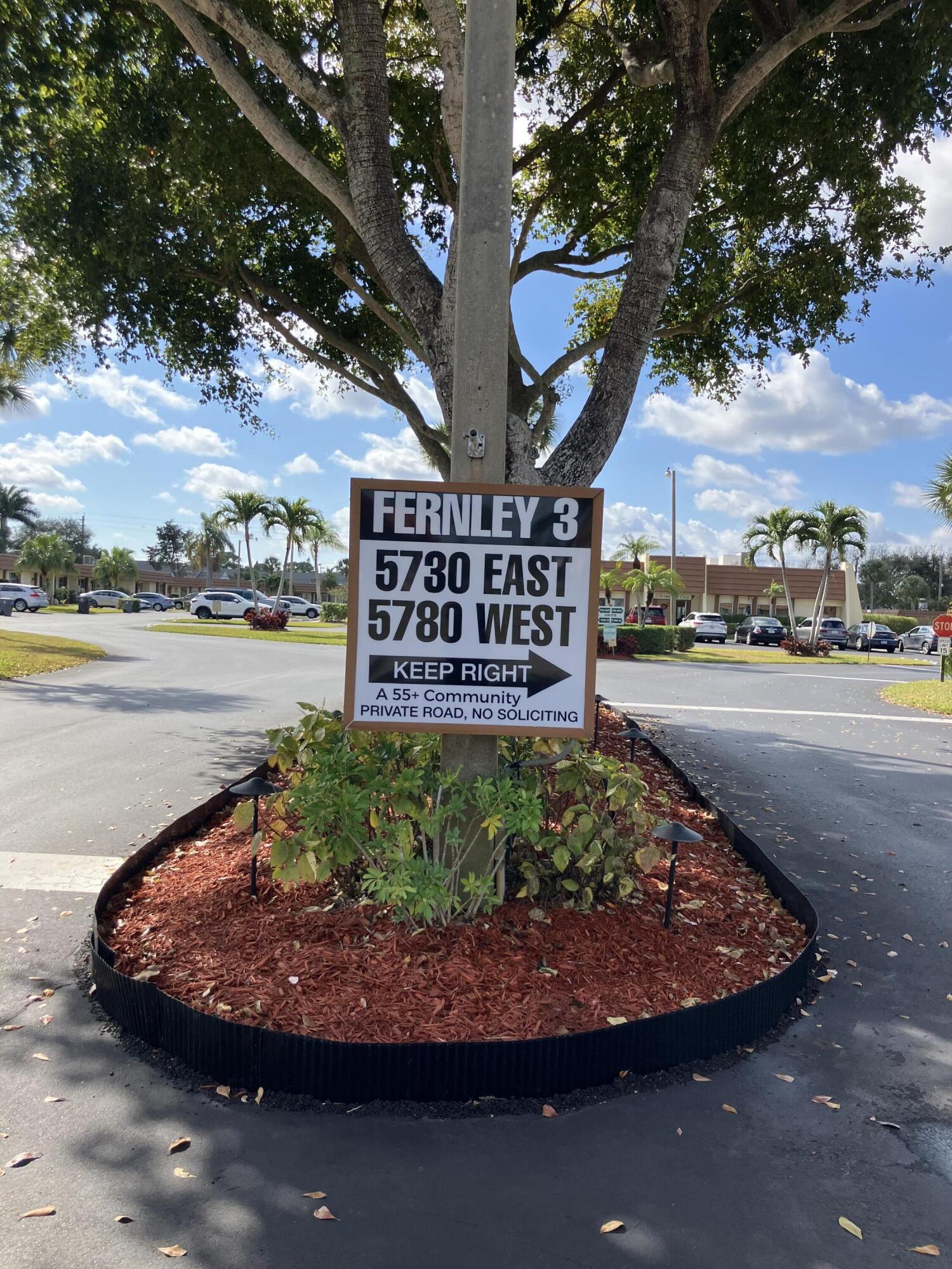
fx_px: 1027
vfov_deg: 63.4
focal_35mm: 28
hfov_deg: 49.7
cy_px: 634
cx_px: 476
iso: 32
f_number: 1.8
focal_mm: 3.99
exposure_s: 1/1279
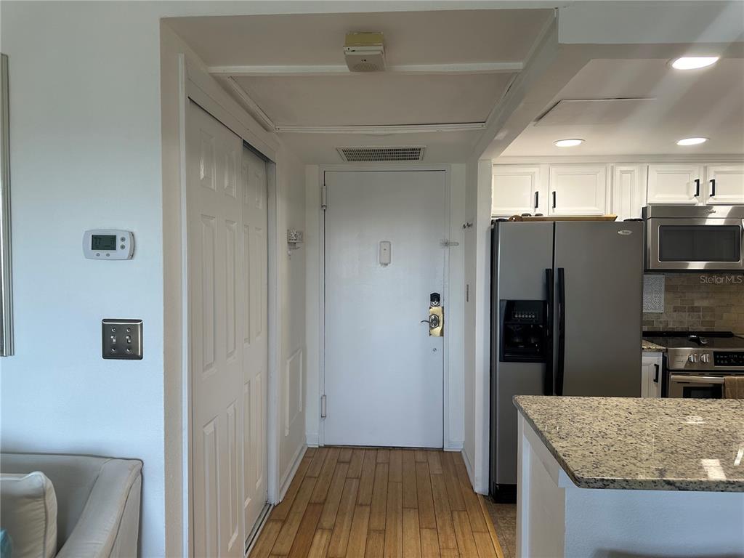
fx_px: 516
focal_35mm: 24
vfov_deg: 56.8
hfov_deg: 71.6
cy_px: 279
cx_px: 372
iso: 125
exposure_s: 1/120
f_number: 1.78
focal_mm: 6.86
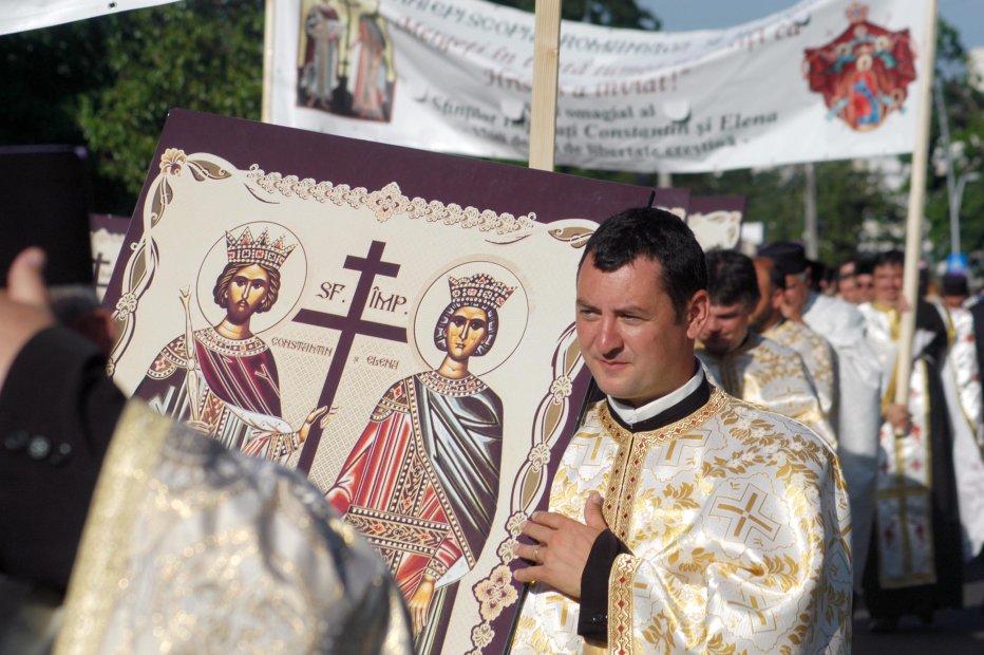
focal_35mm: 168
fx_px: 4589
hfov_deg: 12.2
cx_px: 492
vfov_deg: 8.2
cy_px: 328
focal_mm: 112
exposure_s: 1/1000
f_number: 8
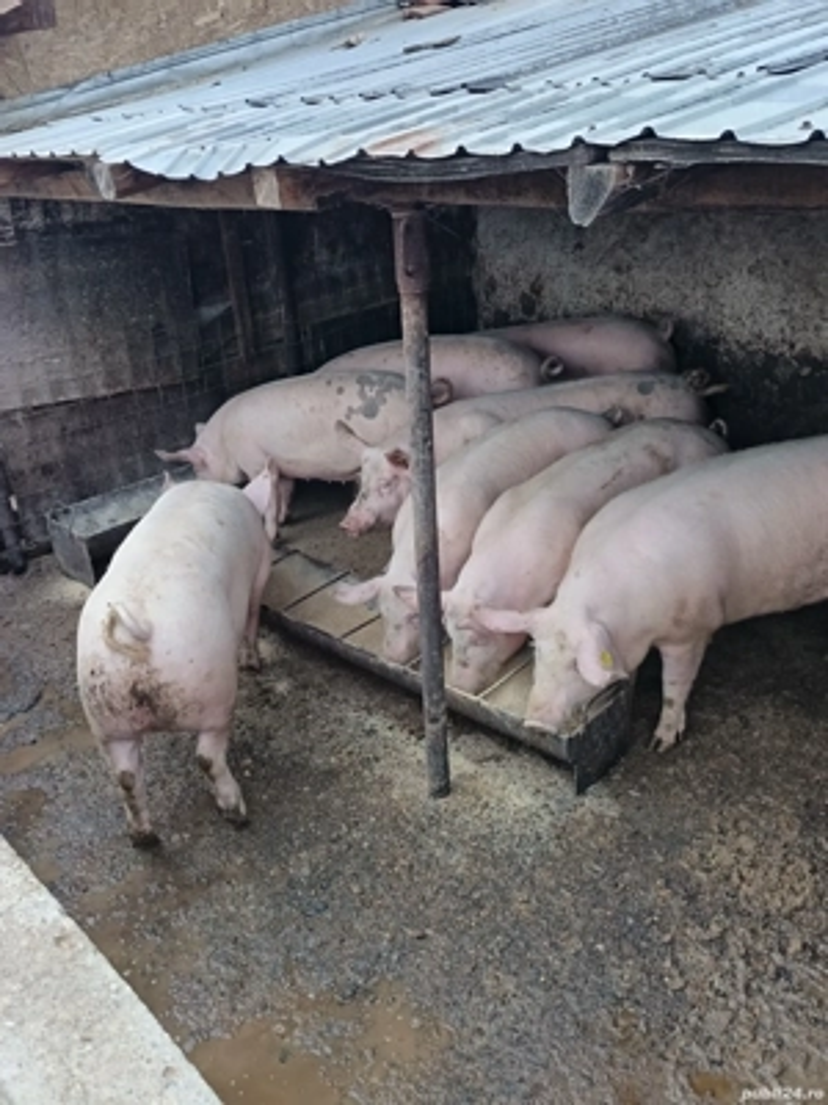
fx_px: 1021
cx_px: 414
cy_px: 552
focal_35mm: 32
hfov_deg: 44.2
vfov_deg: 56.8
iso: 674
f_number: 1.75
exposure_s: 1/100
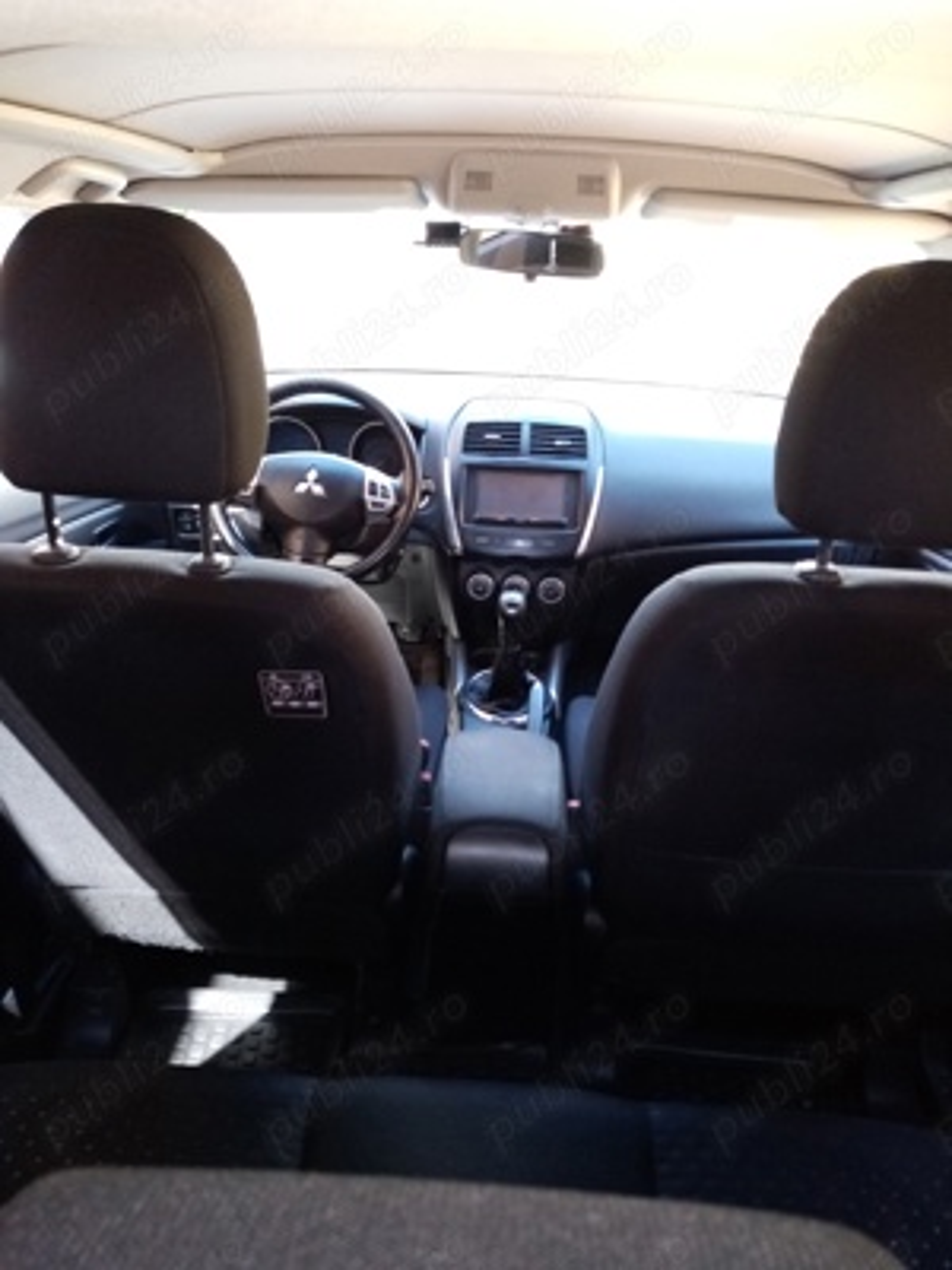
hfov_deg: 53.1
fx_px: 953
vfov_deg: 67.3
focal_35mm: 26
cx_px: 476
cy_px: 635
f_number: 1.8
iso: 248
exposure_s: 1/33.3
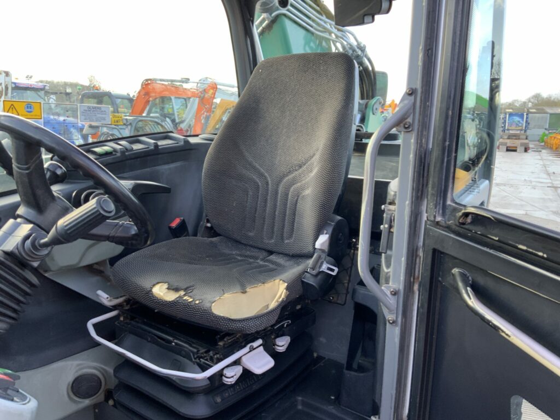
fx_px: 469
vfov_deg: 48.2
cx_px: 280
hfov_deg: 61.7
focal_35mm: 29
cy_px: 210
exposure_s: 1/122
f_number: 1.8
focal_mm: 3
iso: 40
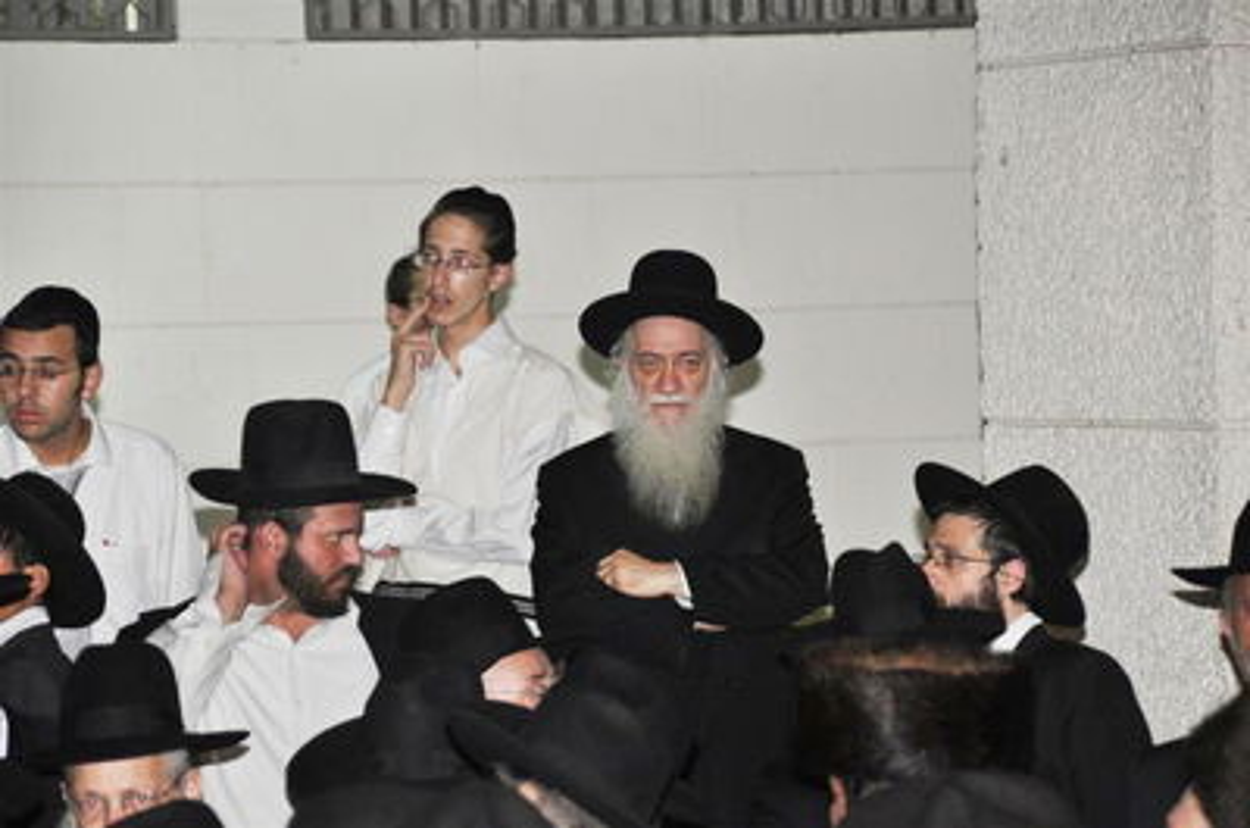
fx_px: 7017
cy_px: 414
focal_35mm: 202
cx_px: 625
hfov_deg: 10.2
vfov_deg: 6.8
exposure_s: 1/60
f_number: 5.6
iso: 800
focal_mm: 135
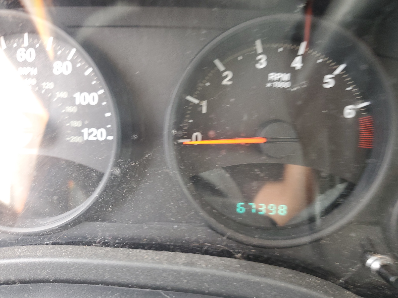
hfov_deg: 67.3
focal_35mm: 26
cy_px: 149
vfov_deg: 53.1
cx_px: 199
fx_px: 299
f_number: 1.5
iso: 117
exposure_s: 1/60.2
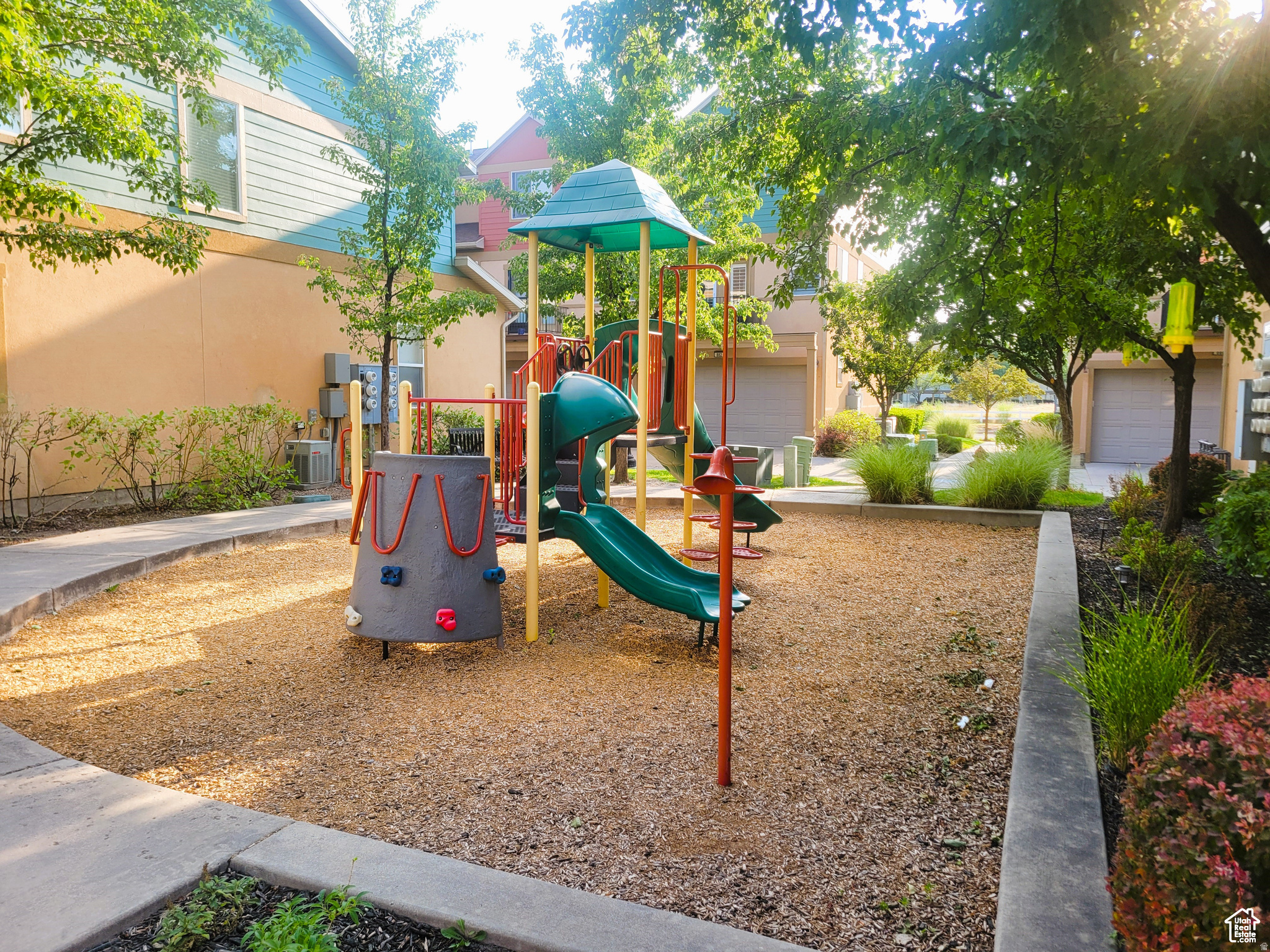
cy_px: 476
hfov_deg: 67.3
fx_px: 954
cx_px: 635
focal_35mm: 26
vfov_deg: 53.1
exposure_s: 1/447
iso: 40
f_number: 1.8
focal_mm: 5.4
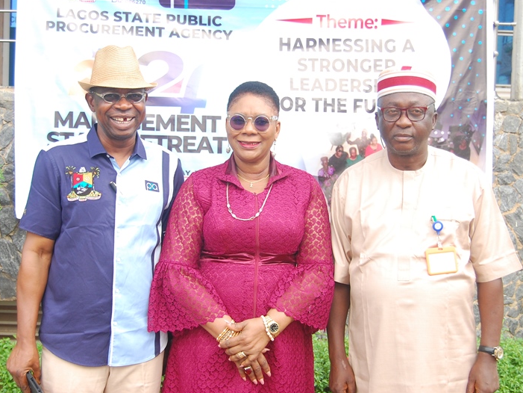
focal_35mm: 58
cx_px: 241
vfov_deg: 25.4
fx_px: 870
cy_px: 195
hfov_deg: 33.5
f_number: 4.8
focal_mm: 35
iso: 400
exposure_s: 1/250
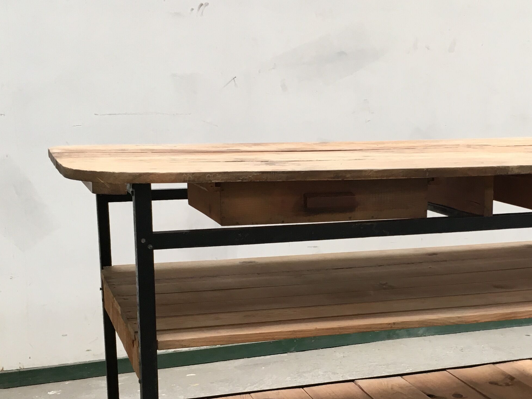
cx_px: 388
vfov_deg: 24.3
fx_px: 922
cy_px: 264
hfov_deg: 31.7
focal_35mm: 60
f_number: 2.2
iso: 25
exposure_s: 1/33
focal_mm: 4.15
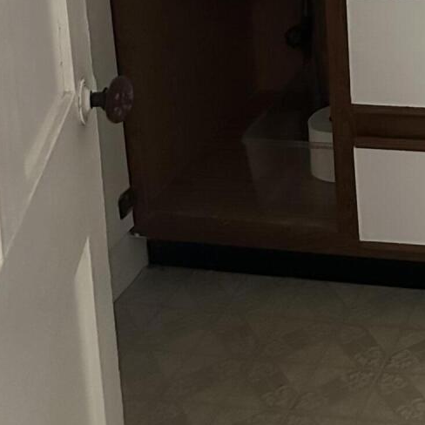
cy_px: -248
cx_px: 606
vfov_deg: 17.5
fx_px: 1208
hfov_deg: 18.1
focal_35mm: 87
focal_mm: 6.86
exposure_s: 1/56
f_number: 1.78
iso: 1000
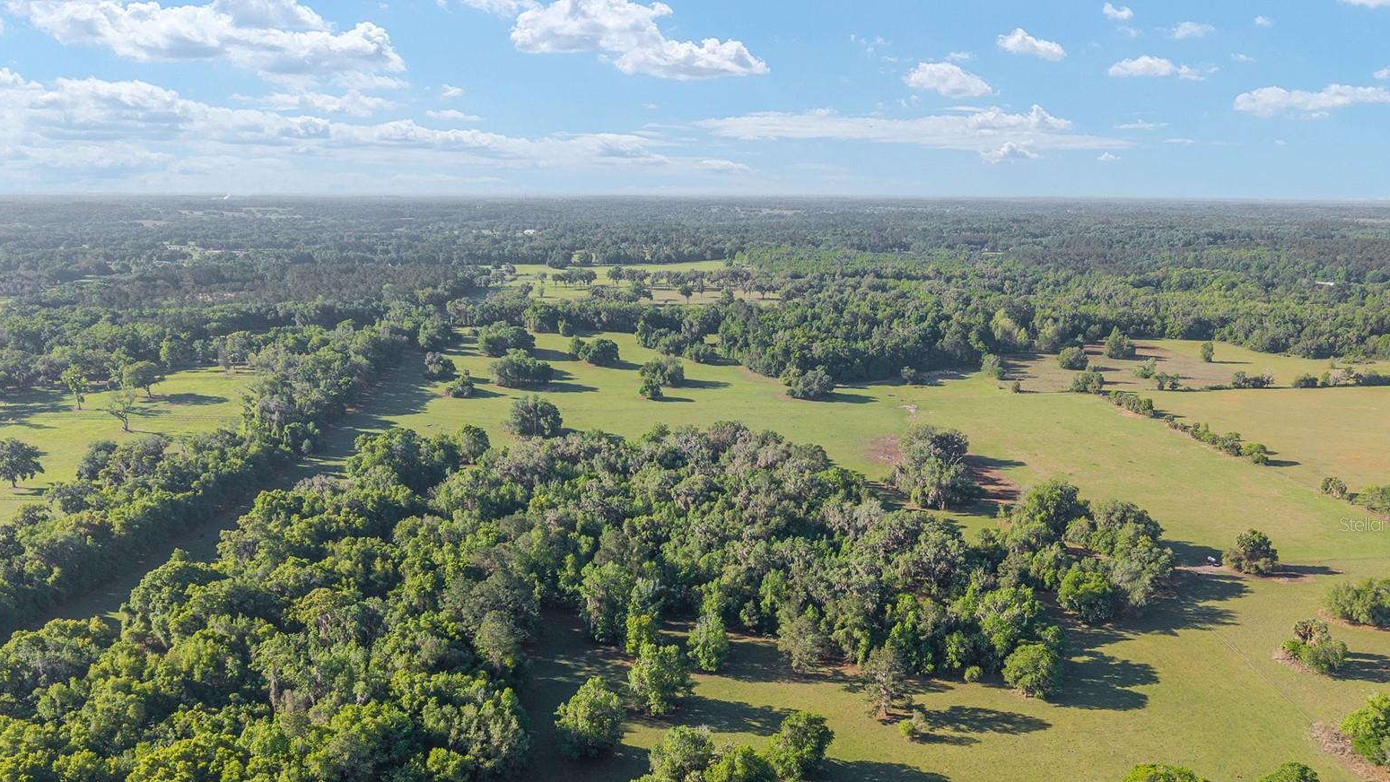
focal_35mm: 27
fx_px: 995
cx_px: 706
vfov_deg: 42.3
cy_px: 524
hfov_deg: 69.8
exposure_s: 1/2500
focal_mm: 8.67
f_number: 1.8
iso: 240
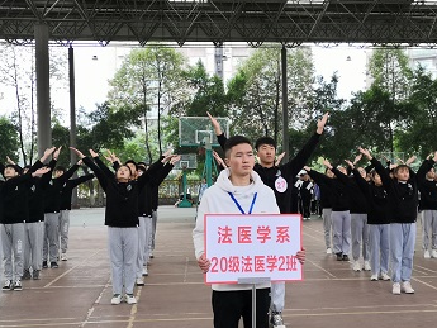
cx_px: 255
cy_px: 202
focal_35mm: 55
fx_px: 695
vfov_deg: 26.5
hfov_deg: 34.8
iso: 64
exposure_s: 1/100
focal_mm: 4.75
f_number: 1.8
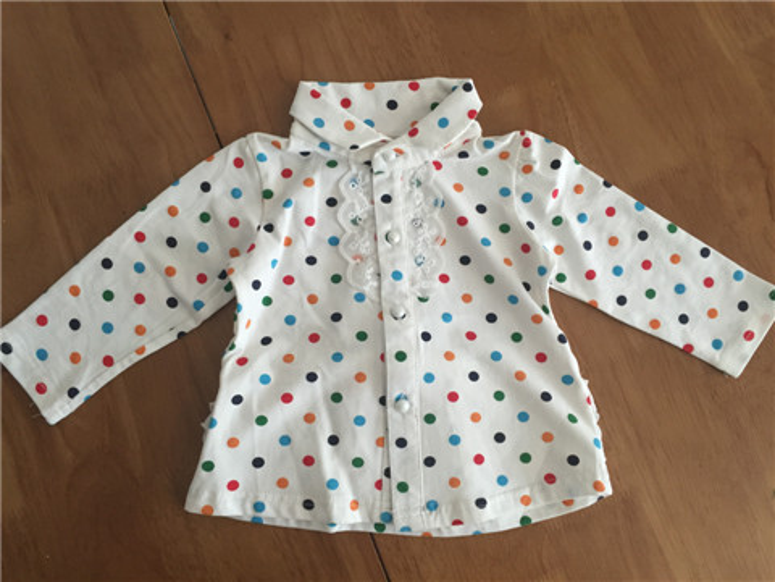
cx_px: 388
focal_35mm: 29
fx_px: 649
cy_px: 291
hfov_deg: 61.7
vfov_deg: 48.2
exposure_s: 1/33
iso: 125
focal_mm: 4.15
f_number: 2.2
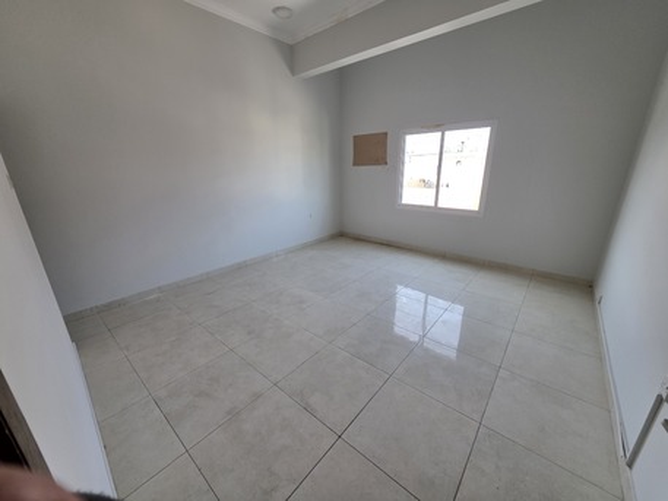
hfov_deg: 106.2
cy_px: 250
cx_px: 334
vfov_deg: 89.9
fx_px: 251
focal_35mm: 13
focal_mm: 2.2
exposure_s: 1/100
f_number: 1.9
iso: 80
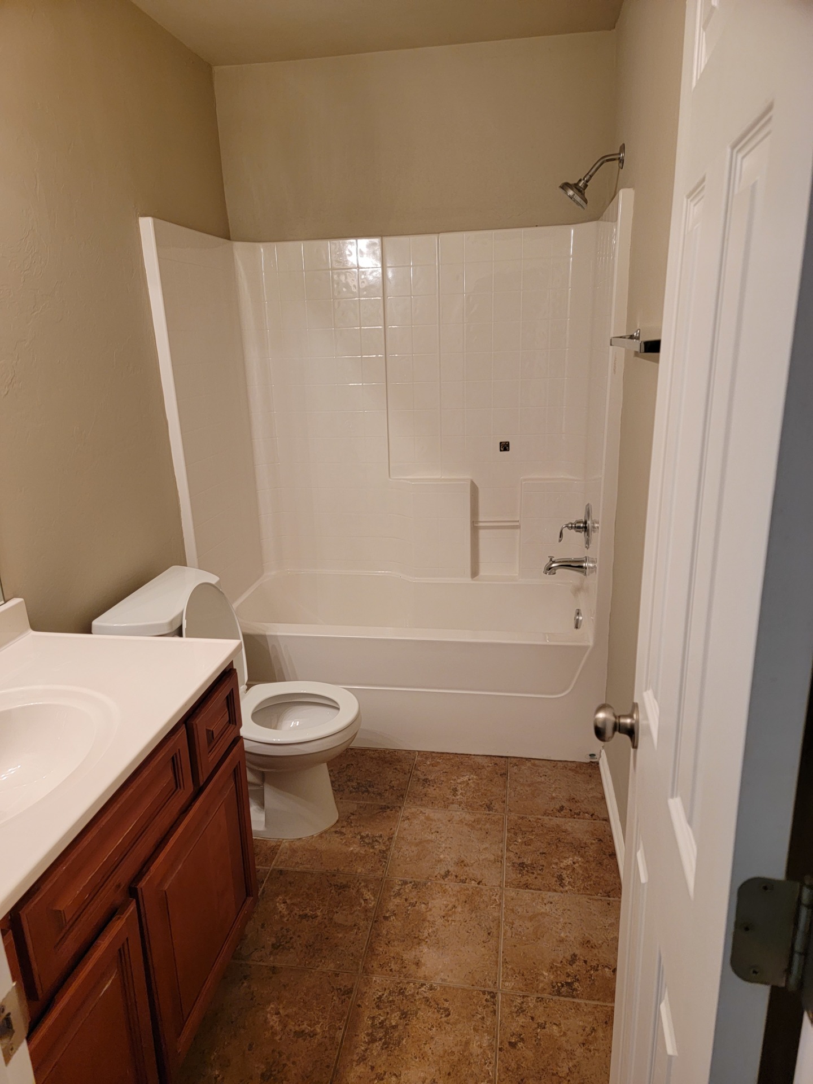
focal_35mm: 24
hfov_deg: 56.8
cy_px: 542
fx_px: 752
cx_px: 406
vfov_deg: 71.6
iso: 250
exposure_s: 1/60
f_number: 1.8
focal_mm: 6.7
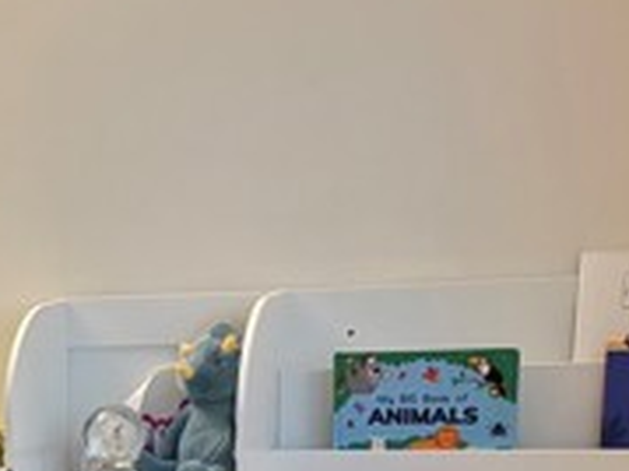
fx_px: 1689
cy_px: 629
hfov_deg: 18.6
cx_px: -320
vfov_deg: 15.1
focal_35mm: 93
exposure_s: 1/40
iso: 500
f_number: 1.6
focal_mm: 5.96
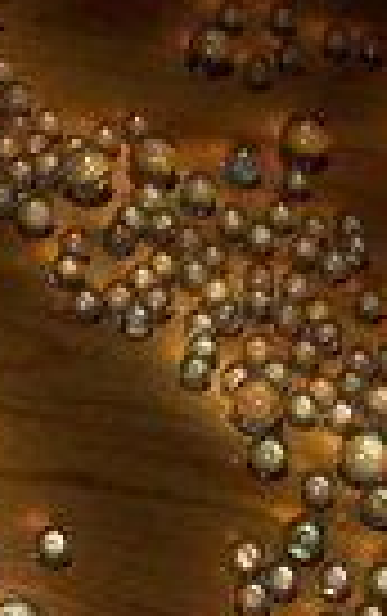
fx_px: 2944
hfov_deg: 7.3
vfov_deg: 11.7
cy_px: 762
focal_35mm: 175
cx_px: -346
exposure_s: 1/60
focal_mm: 8
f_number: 2.8
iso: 100
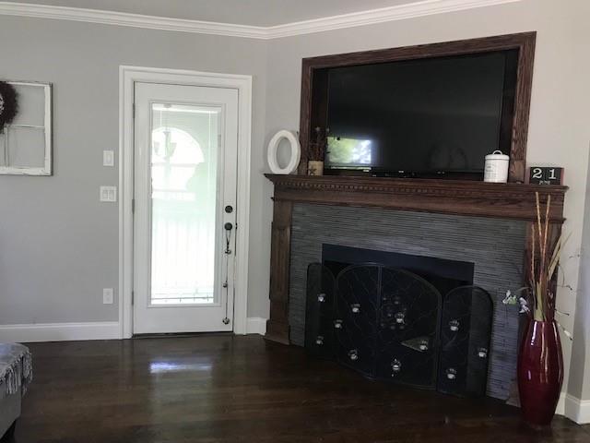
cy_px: 222
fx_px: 477
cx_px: 295
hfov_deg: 63.4
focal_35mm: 28
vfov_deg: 49.7
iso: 40
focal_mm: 3.99
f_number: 1.8
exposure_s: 1/15
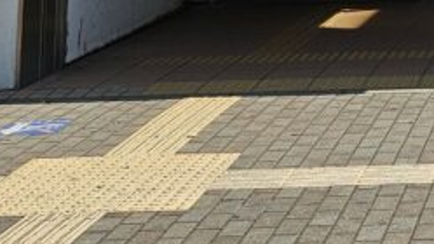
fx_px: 1484
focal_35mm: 129
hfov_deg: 15.8
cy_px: -446
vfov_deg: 8.2
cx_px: 561
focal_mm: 5.4
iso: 25
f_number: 1.8
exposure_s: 1/2088
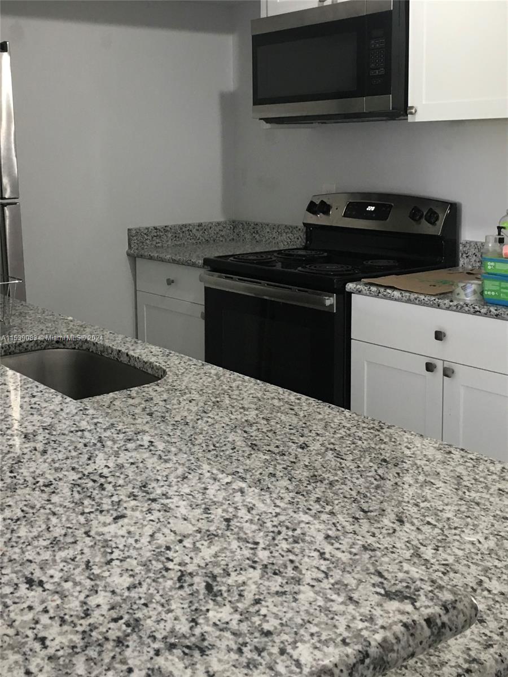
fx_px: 567
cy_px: 338
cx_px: 254
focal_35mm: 29
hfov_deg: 48.2
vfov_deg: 61.7
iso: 100
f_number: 2.2
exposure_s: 1/30
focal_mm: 4.15
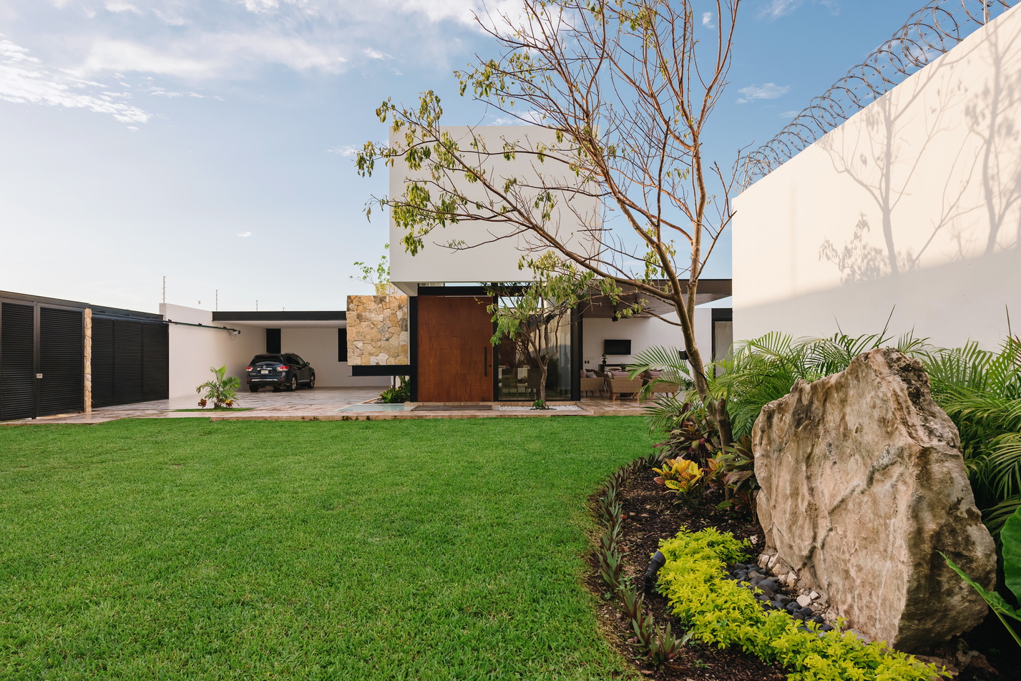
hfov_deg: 81.2
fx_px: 596
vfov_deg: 59.5
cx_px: 492
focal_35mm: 21
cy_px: 352
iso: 320
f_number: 7.1
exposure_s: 1/250
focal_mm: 20
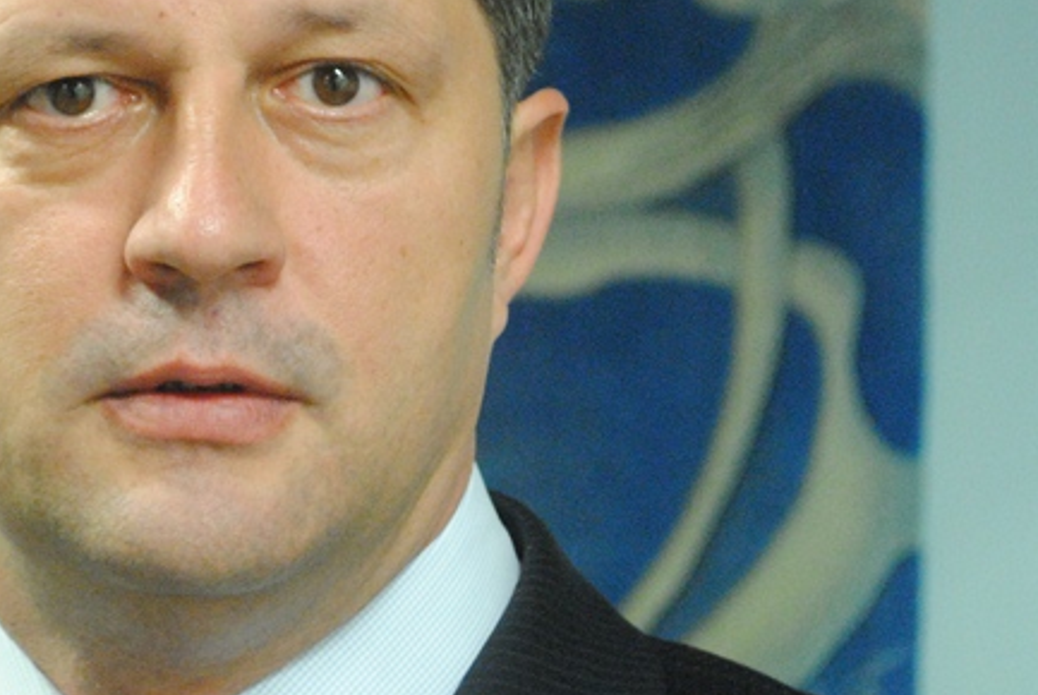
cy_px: 289
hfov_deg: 10.5
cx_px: 161
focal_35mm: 195
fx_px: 5635
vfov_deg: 7.1
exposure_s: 1/8
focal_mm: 55
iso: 1600
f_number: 5.6
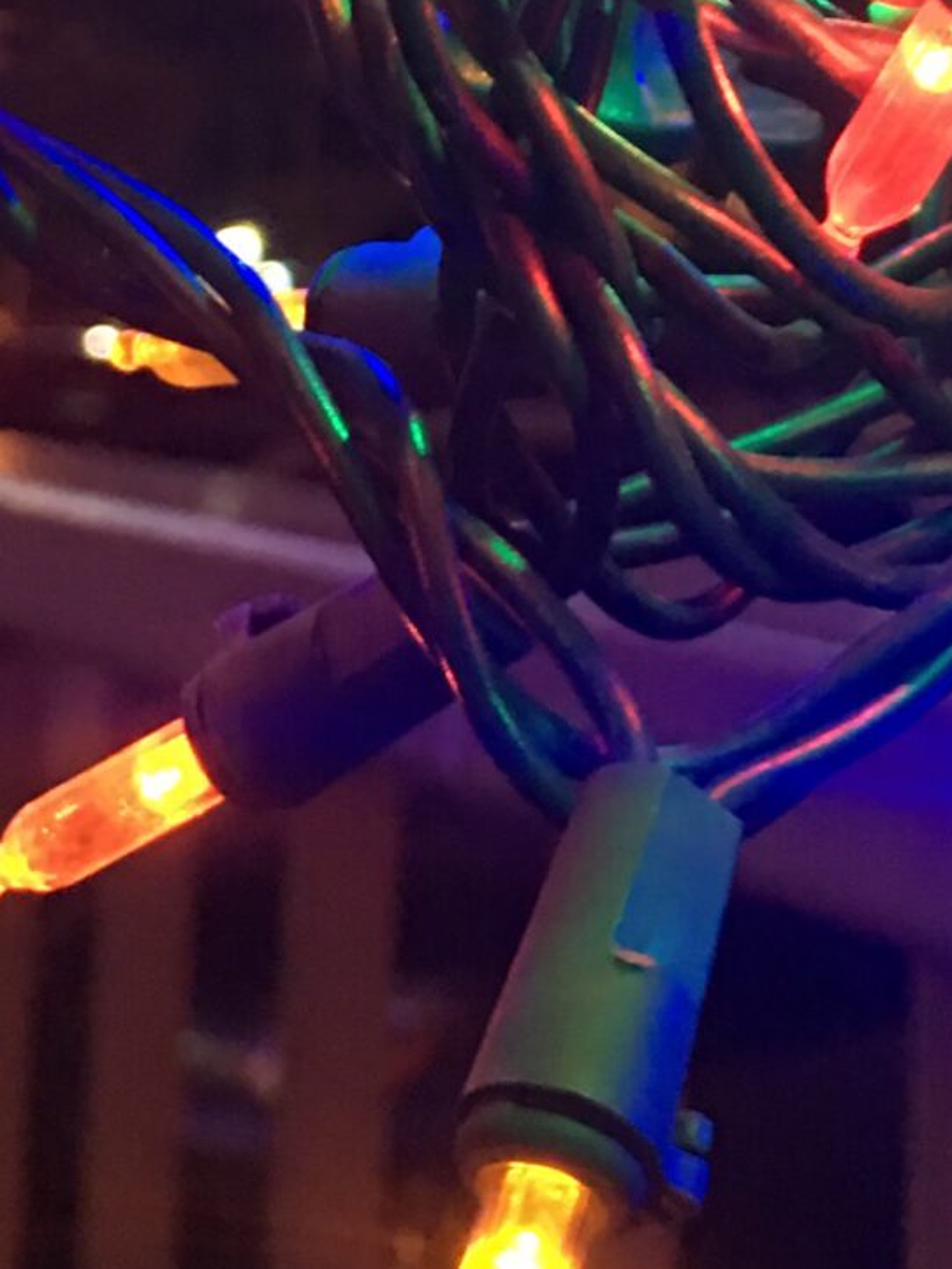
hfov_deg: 14.3
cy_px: -269
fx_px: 3776
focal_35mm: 103
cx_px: 817
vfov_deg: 18.1
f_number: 2.2
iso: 50
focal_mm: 4.15
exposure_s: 1/4
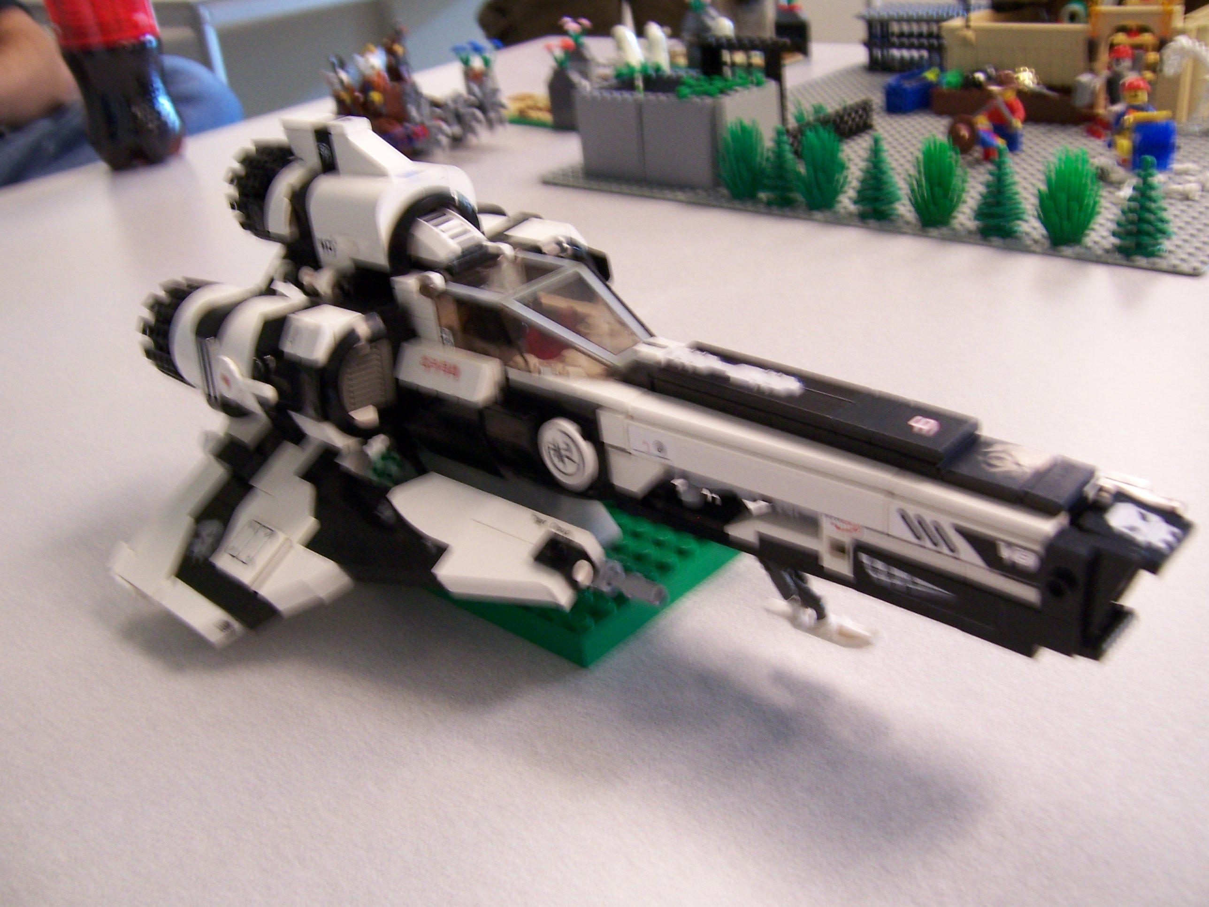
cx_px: 604
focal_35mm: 33
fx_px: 1153
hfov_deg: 55.4
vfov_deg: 42.9
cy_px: 454
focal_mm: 5.5
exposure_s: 1/8
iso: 140
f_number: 3.4
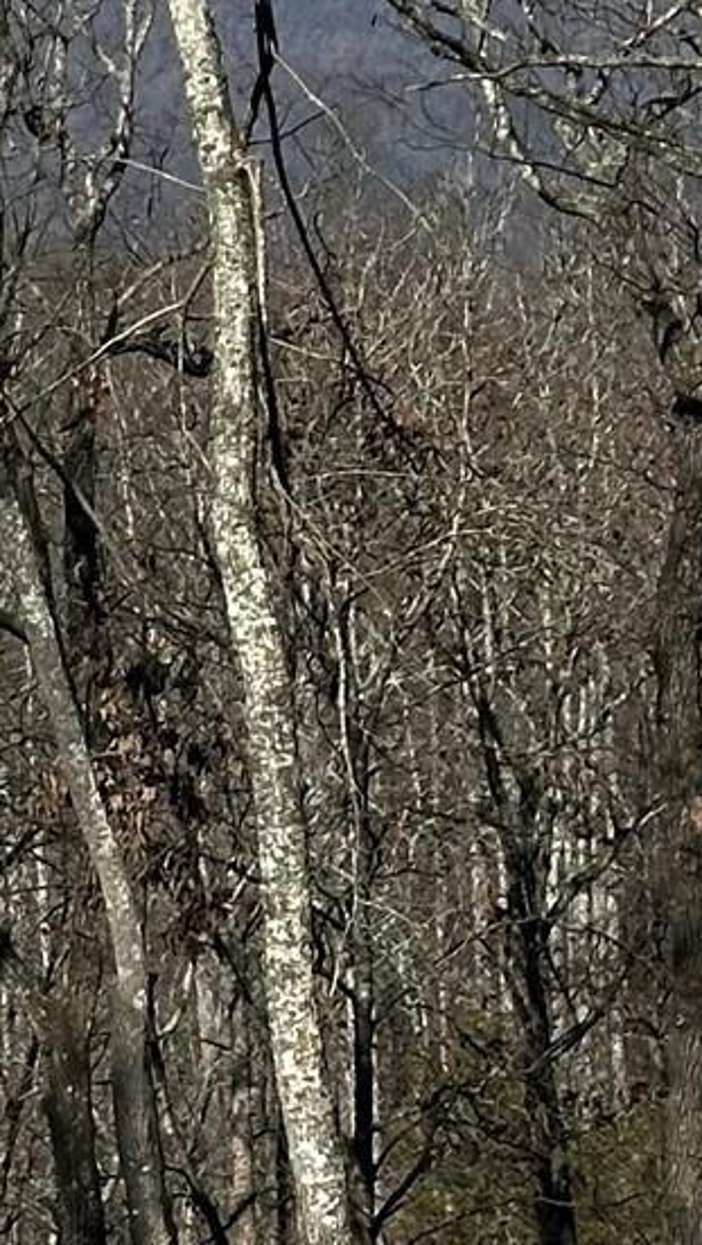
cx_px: -1264
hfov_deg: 5.9
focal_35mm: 194
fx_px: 6412
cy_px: 343
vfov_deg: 11.1
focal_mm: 6.86
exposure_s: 1/4016
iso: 64
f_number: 1.78
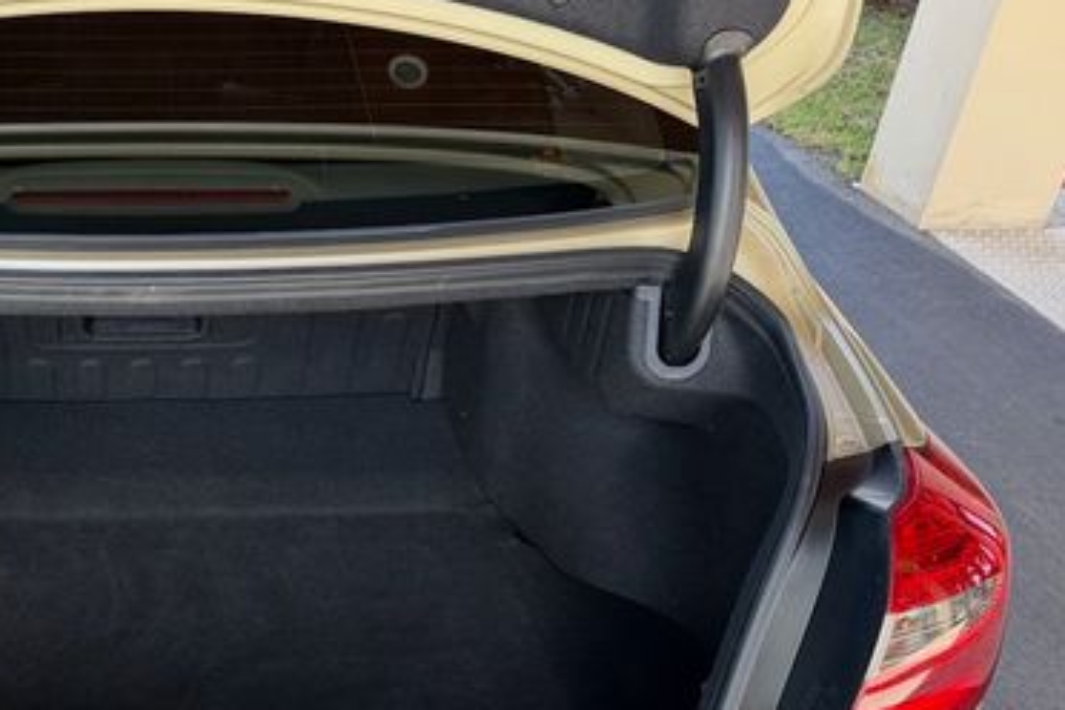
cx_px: 155
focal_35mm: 43
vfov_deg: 30.4
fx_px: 1272
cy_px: 573
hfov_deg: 42.5
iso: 80
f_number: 1.78
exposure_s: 1/214
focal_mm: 6.76
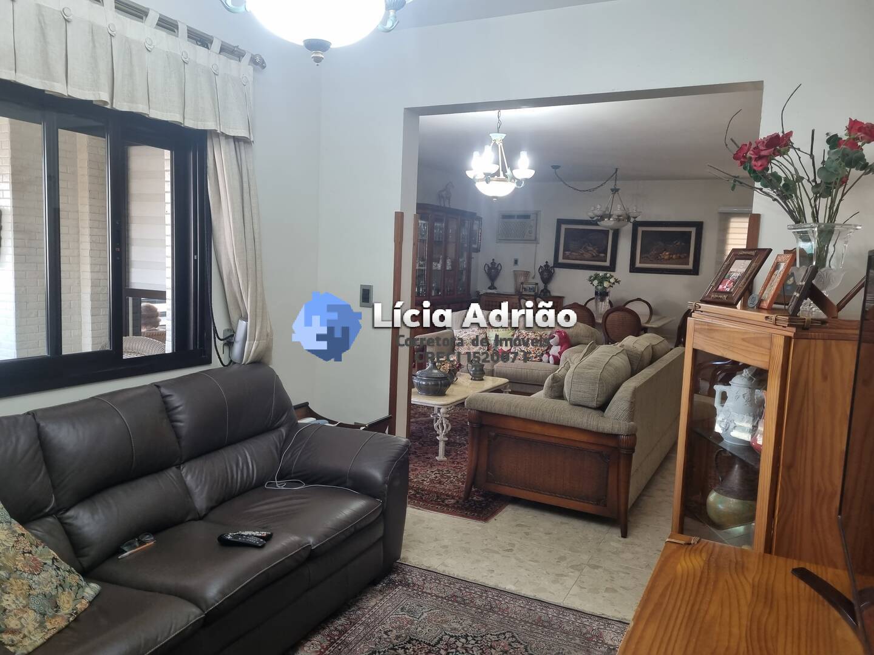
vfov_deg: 53.1
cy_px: 328
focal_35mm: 26
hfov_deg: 67.3
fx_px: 656
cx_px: 437
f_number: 1.8
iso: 250
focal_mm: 5.4
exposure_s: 1/120
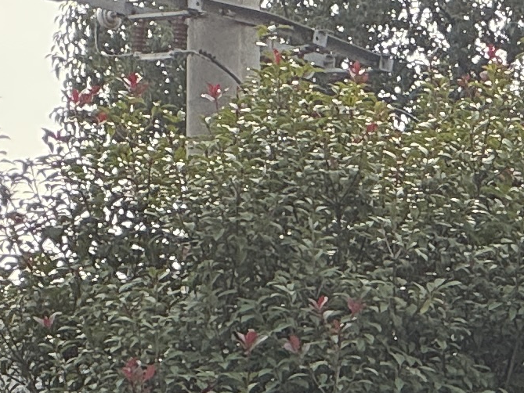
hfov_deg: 4.2
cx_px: 1206
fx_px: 7025
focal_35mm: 464
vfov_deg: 3.2
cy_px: 1093
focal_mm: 9
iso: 25
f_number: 2.8
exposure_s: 1/320
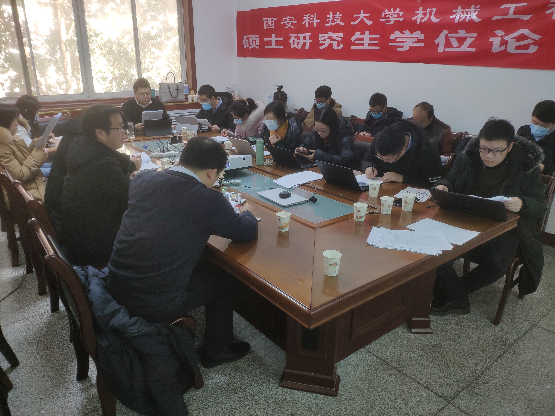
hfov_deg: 79.0
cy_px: 208
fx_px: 337
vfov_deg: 63.4
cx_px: 278
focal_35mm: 21
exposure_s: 1/60
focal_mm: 4.22
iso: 140
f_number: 1.8
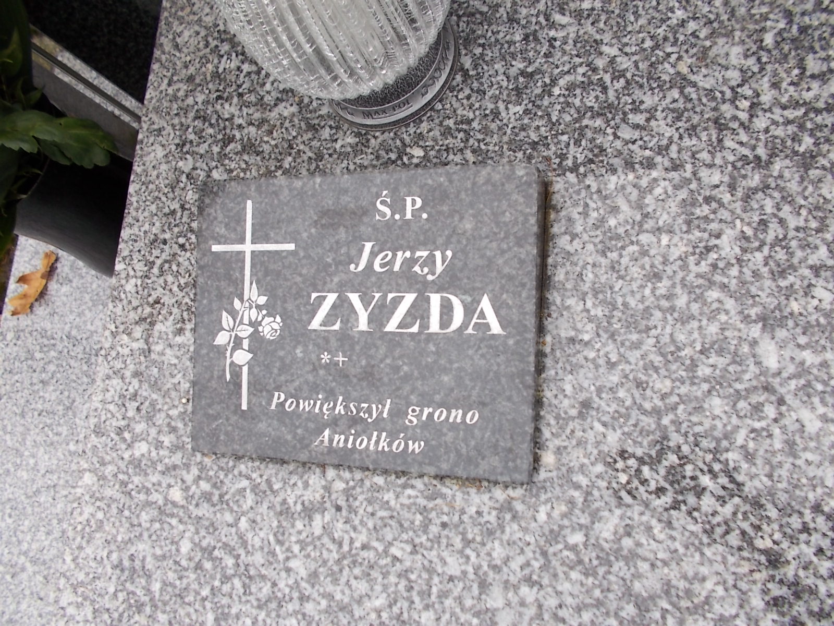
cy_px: 313
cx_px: 417
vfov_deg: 53.1
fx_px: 626
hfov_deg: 67.3
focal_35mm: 26
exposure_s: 1/60
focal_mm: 4.6
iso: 80
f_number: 3.2
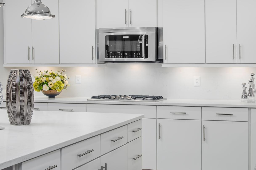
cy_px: 71
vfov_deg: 23.0
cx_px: 165
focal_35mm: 59
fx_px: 420
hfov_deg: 33.7
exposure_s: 1/250
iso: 200
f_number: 7.1
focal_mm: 35
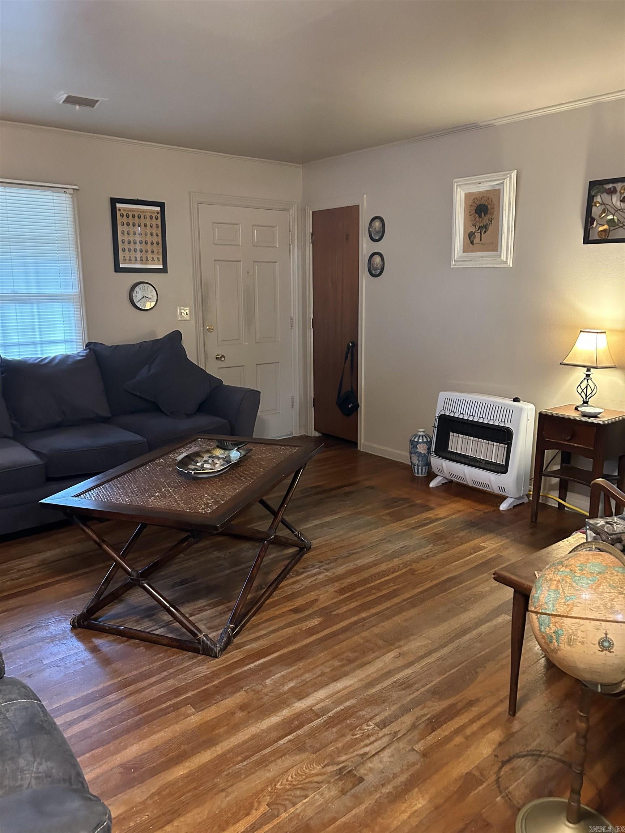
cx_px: 312
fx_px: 626
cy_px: 416
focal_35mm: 26
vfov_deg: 67.3
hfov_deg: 53.1
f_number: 1.5
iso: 500
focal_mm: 5.7
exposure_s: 1/40
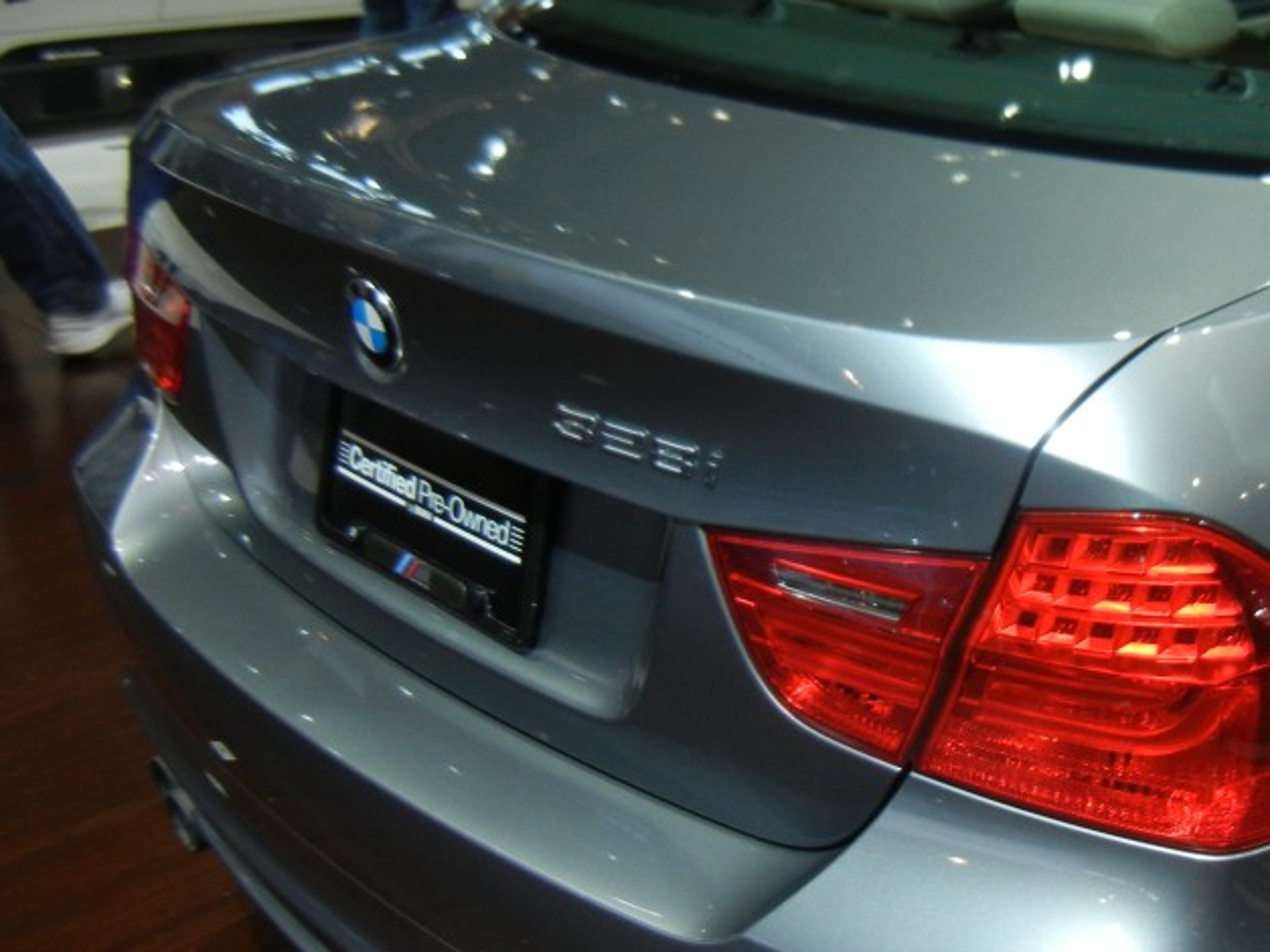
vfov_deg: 29.7
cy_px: 462
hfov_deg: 37.5
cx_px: 1023
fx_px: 1797
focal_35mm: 49
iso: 219
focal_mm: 5.4
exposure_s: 1/57.5
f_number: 3.5
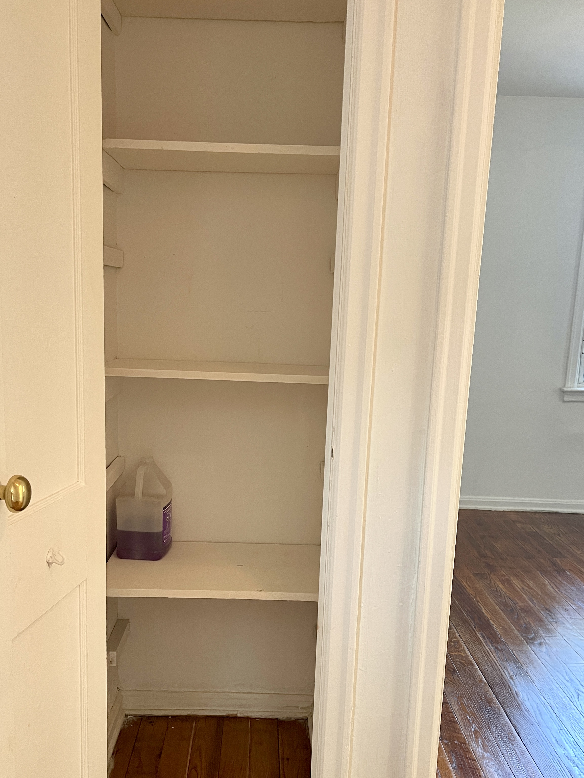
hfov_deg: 41.8
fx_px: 765
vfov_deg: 53.7
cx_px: 269
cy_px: 453
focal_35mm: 34
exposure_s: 1/60
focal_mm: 5.1
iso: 160
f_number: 1.6
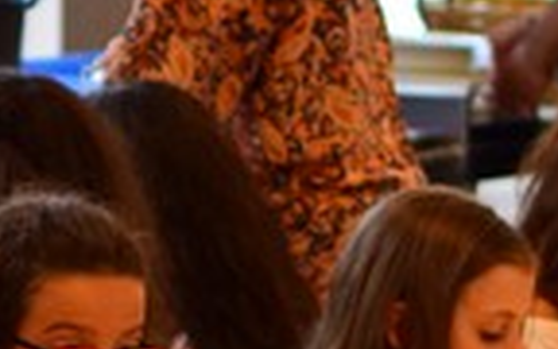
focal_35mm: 382
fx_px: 5804
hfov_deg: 5.4
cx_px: -418
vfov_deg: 3.4
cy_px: 351
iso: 450
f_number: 1.8
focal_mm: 35
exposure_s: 1/250
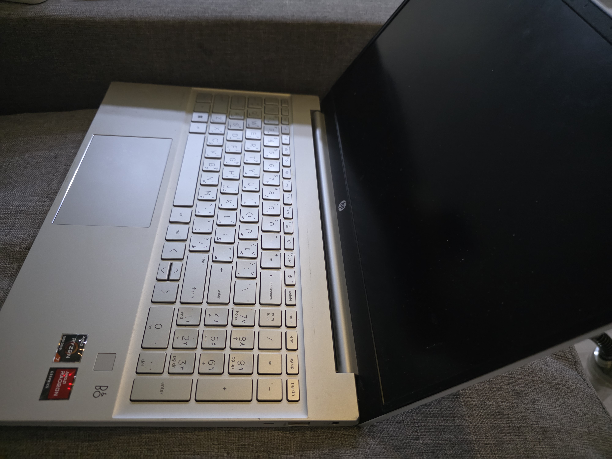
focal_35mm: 23
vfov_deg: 58.9
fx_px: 407
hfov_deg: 73.9
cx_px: 306
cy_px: 230
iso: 1600
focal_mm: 6.3
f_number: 1.7
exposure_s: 1/120
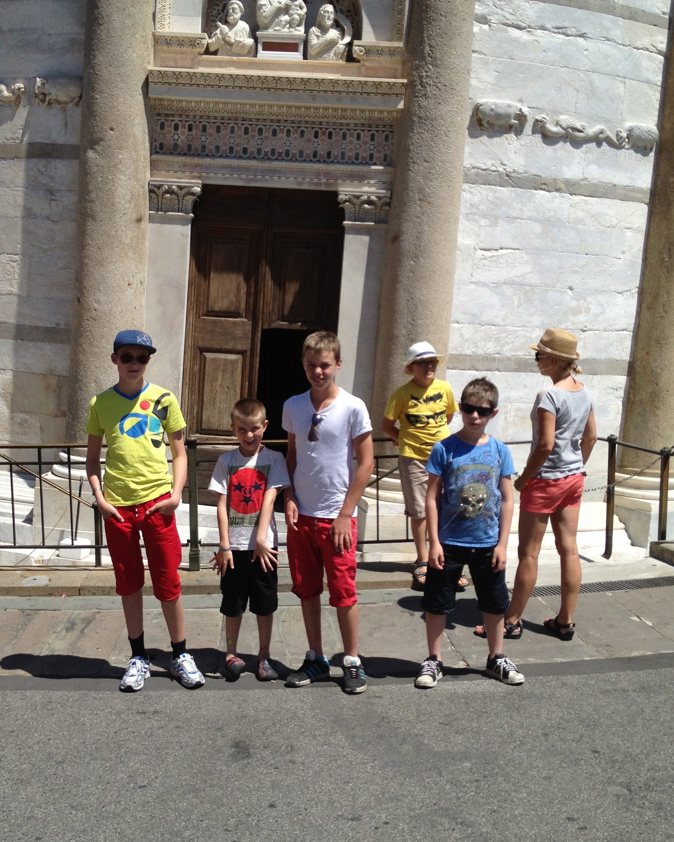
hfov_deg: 32.6
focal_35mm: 46
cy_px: 425
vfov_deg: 40.3
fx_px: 1147
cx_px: 271
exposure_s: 1/2513
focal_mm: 4.28
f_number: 2.4
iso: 64
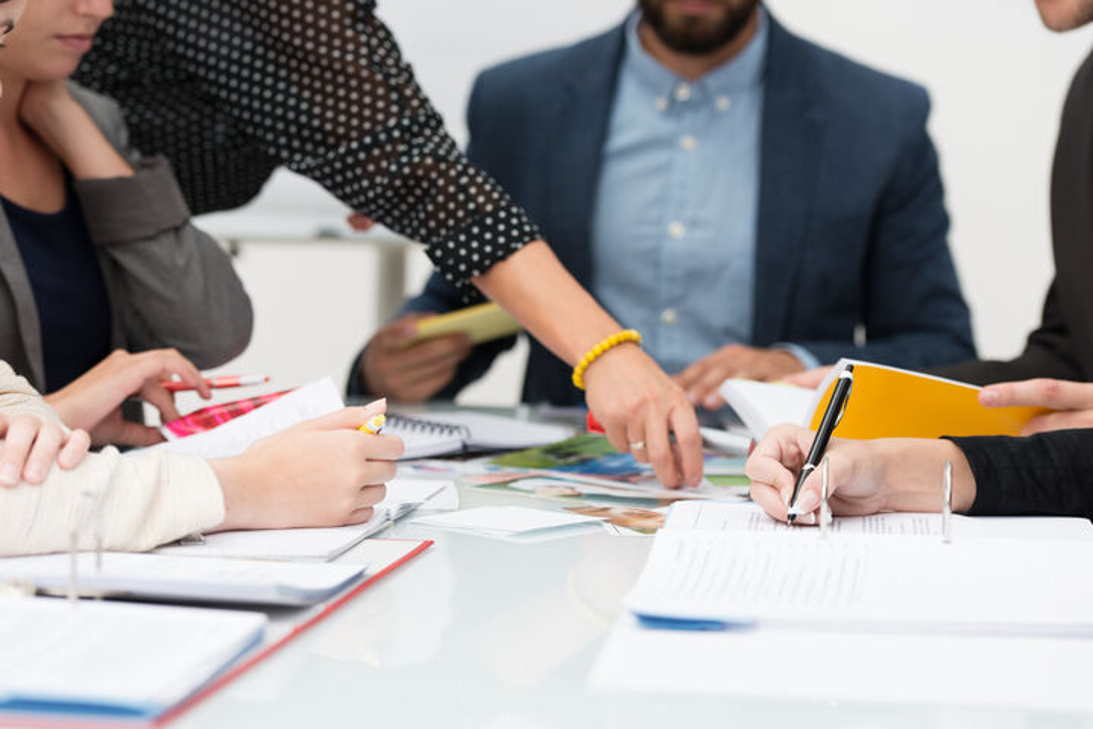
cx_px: 546
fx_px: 3188
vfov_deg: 13.0
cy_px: 364
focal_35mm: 105
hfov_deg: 19.5
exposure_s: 1/200
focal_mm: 105
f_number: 4
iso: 160
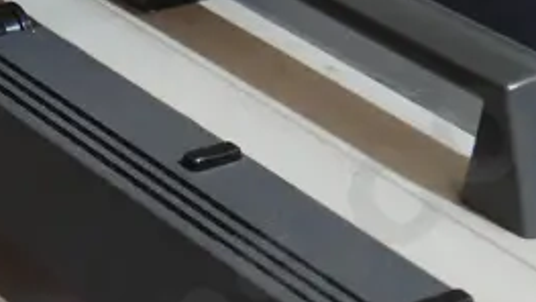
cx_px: -126
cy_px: 587
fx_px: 1933
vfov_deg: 8.5
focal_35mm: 136
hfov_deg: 15.2
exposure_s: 1/60
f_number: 3.6
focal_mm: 16
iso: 500
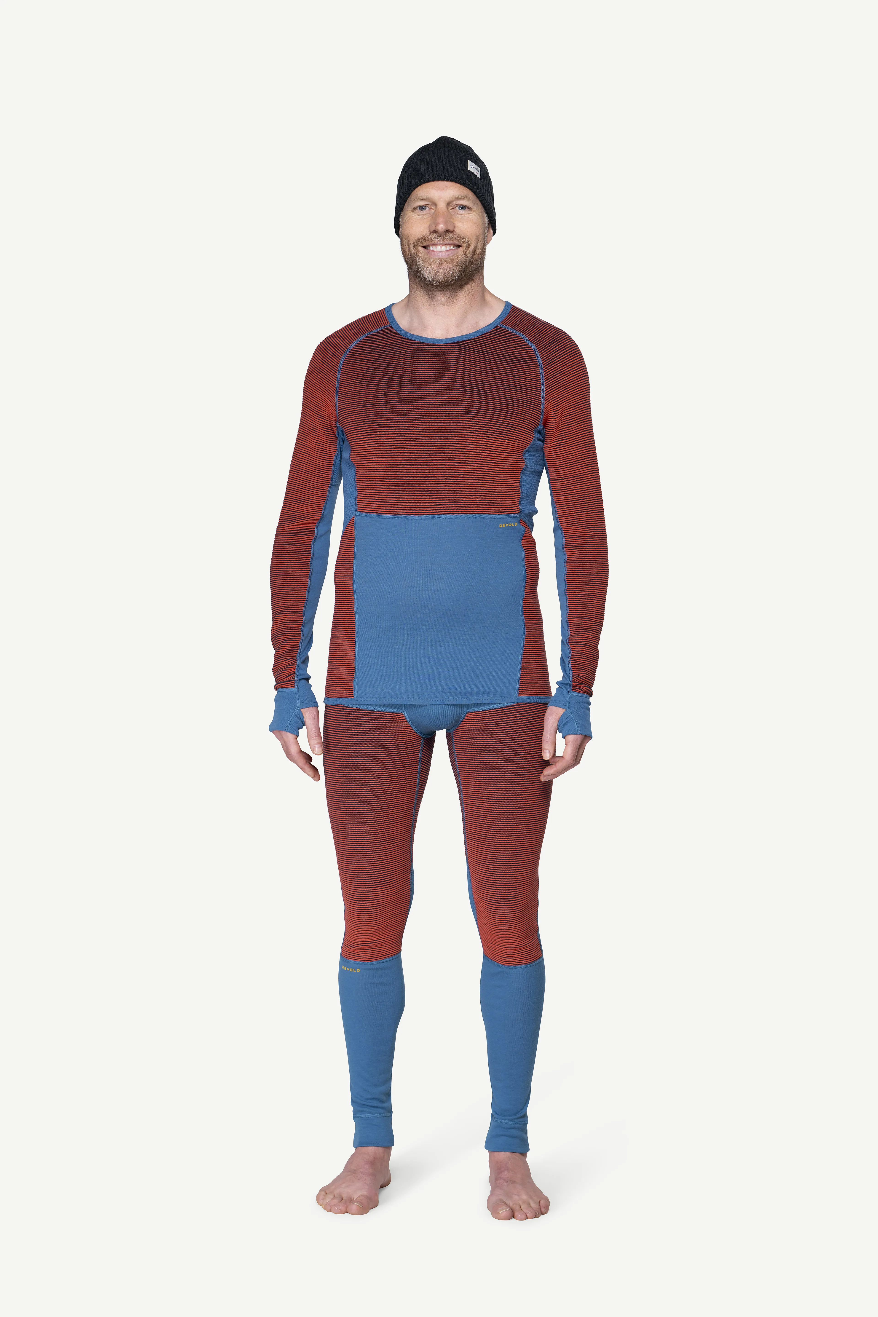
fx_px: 2561
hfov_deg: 19.5
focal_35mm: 70
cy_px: 658
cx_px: 439
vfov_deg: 28.8
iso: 100
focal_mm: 70
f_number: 5.6
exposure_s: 1/50
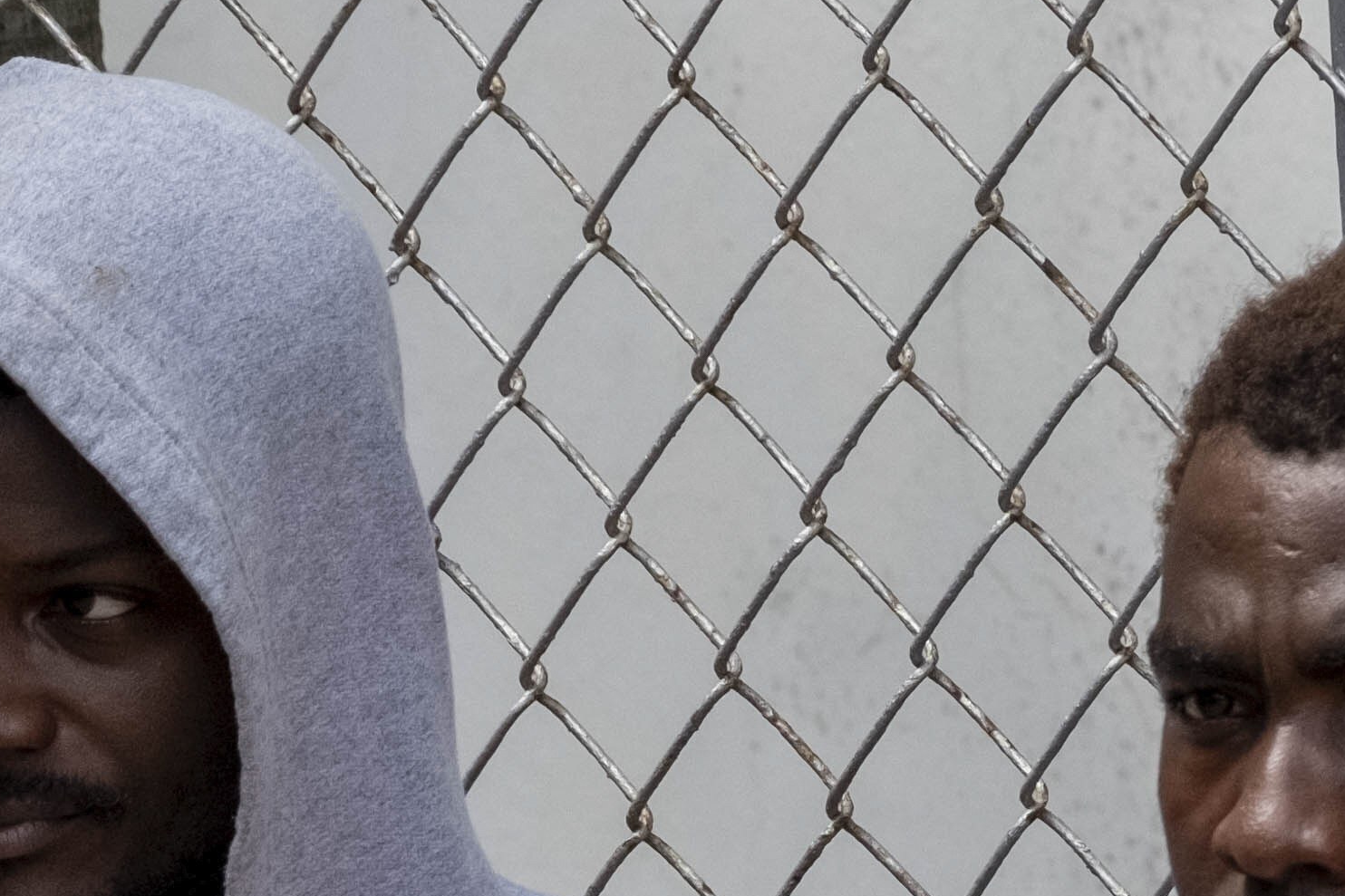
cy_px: 1482
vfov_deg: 1.6
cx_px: 696
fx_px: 32984
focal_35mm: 883
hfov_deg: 2.3
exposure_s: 1/800
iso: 800
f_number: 7.1
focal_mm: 140
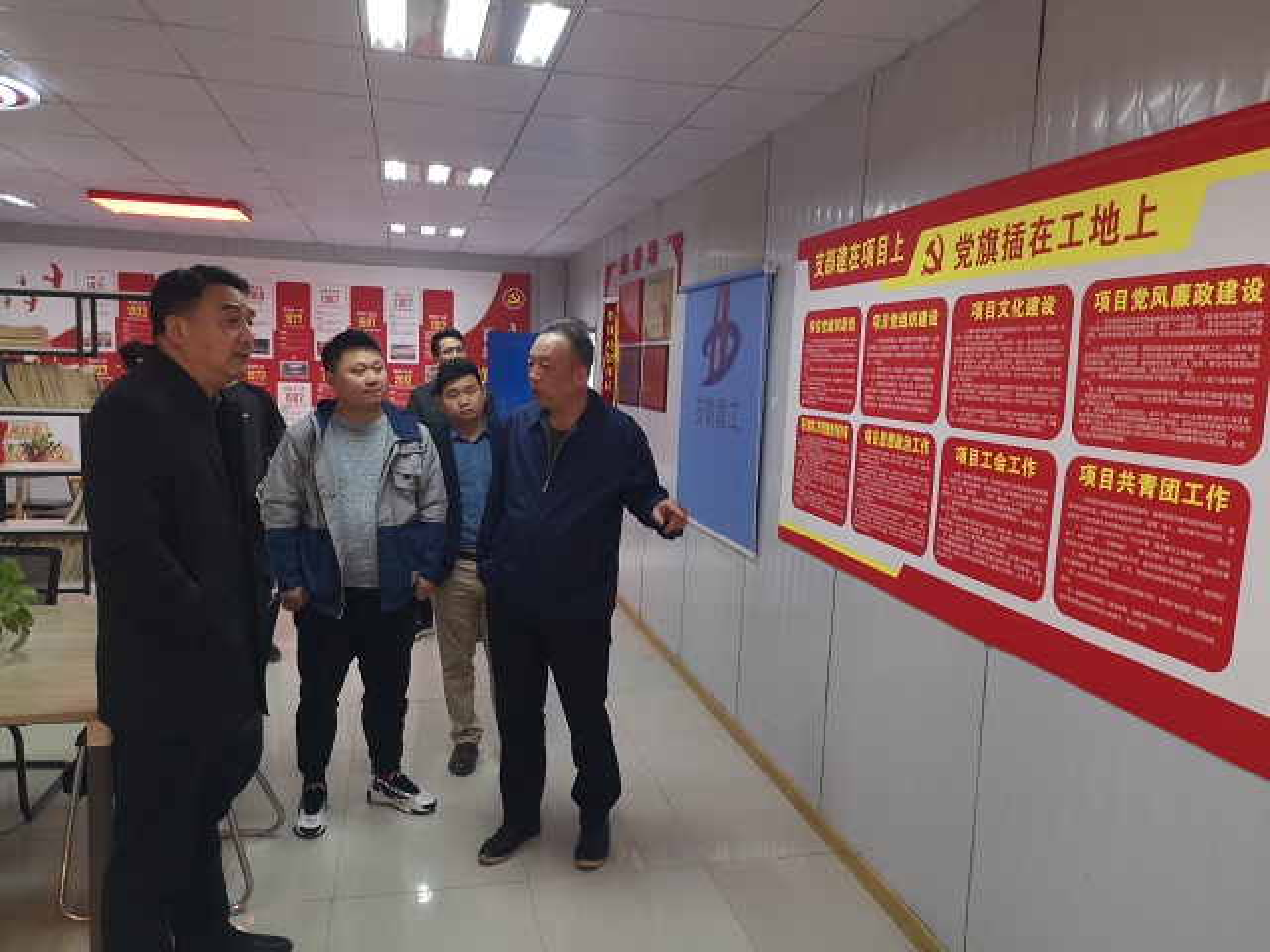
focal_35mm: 27
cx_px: 635
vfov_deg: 51.4
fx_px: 991
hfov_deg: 65.3
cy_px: 476
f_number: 1.8
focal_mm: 3.95
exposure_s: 1/50
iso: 160
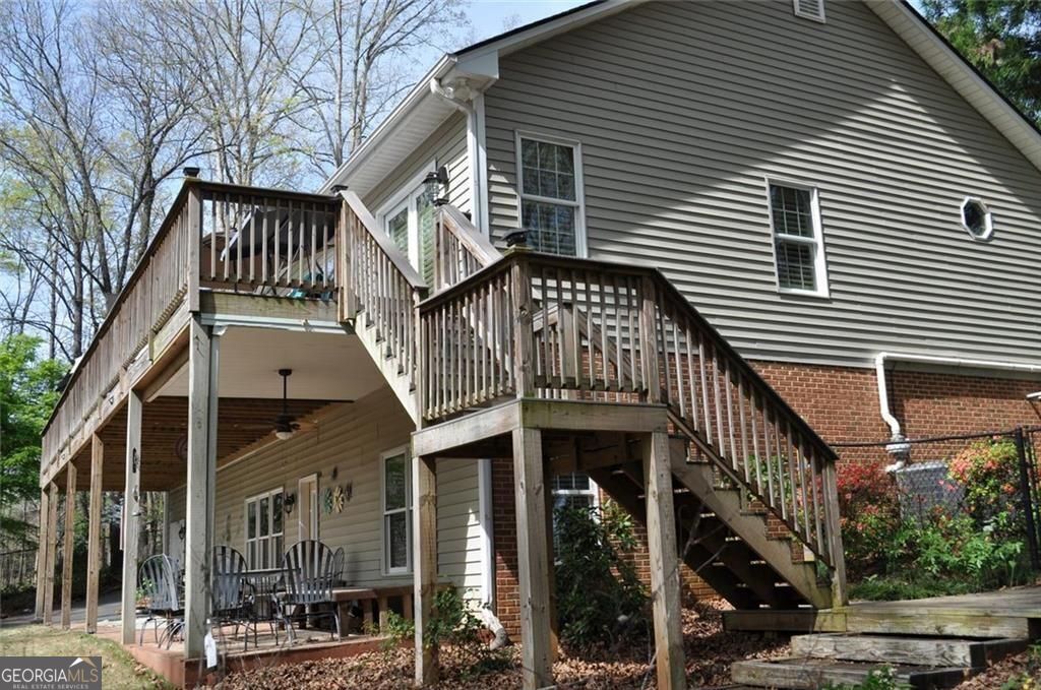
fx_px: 1039
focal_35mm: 36
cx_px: 520
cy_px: 345
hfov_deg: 53.2
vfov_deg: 36.7
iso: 200
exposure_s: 1/250
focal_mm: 24
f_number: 8
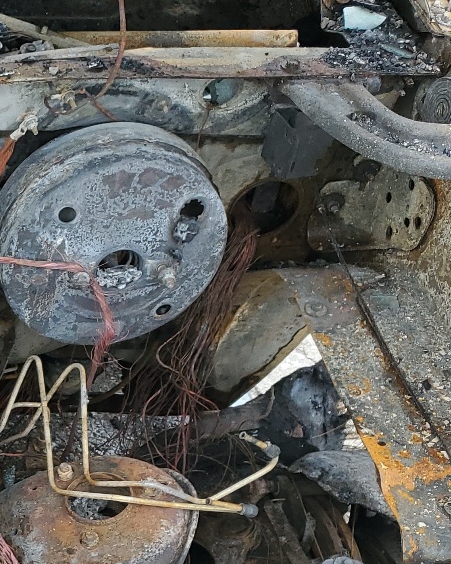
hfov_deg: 17.8
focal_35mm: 72
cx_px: -319
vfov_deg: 25.8
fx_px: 1202
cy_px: 481
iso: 50
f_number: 1.5
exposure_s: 1/303
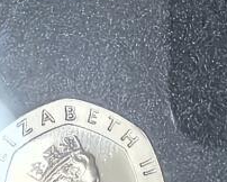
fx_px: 1089
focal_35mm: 162
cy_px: -110
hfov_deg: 11.8
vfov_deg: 9.2
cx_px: 190
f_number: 2.2
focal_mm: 1.68
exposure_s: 1/50
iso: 200
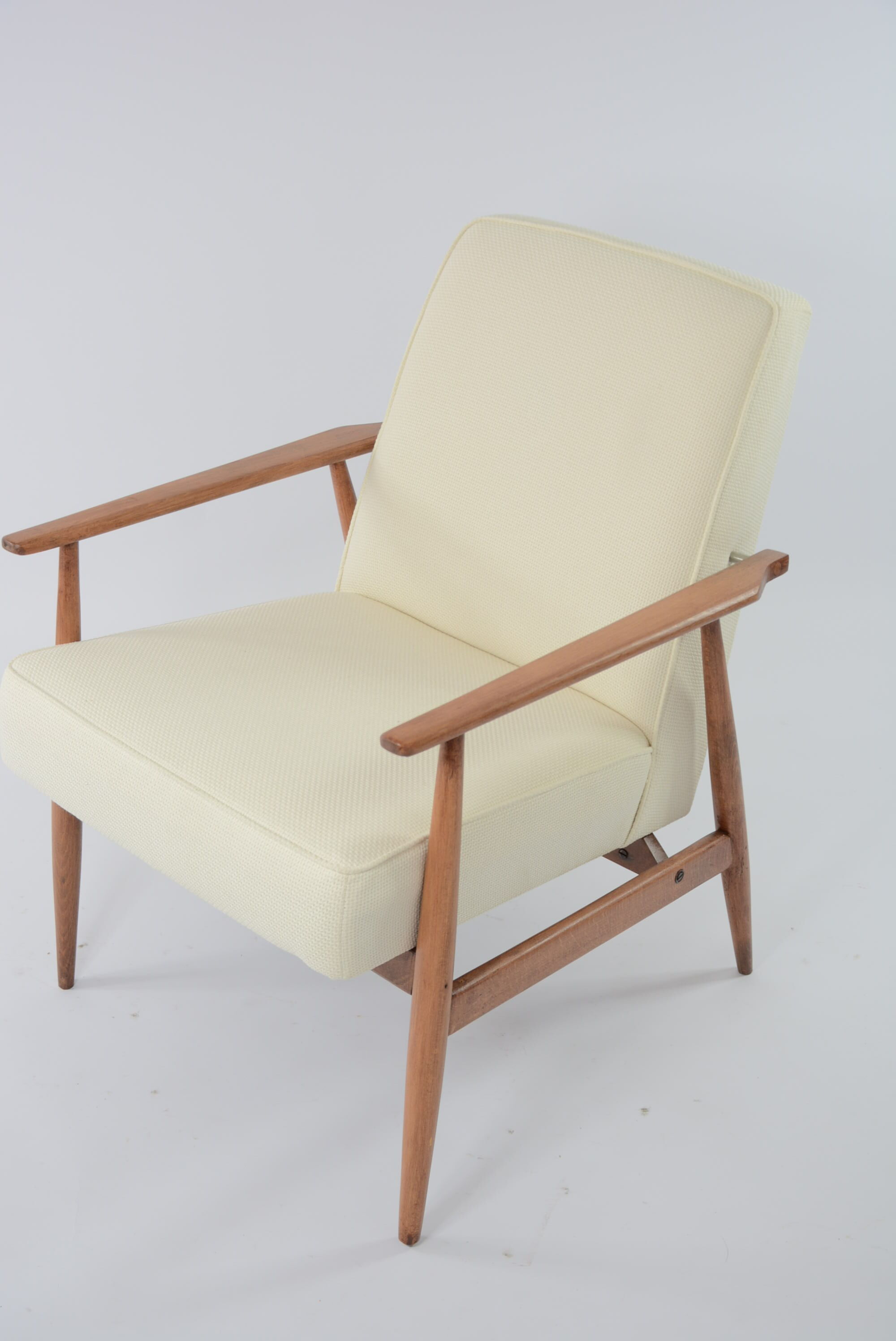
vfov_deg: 41.1
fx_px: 1789
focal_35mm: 48
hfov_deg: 28.1
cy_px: 670
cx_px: 448
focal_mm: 32
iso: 320
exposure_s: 1/125
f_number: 5.6
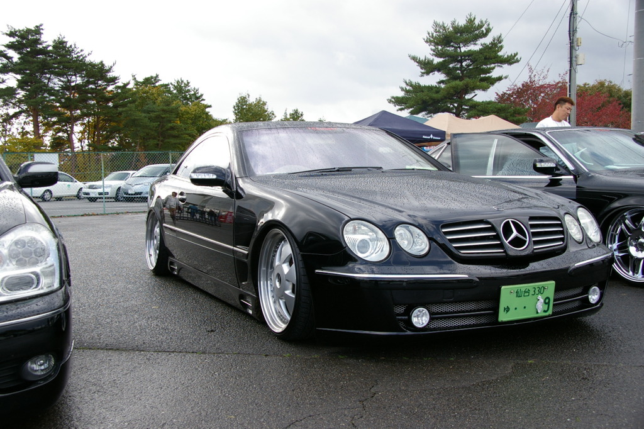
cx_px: 322
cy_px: 214
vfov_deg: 35.5
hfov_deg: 51.3
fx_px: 671
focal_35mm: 38
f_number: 6.7
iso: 200
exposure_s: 1/180
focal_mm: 25
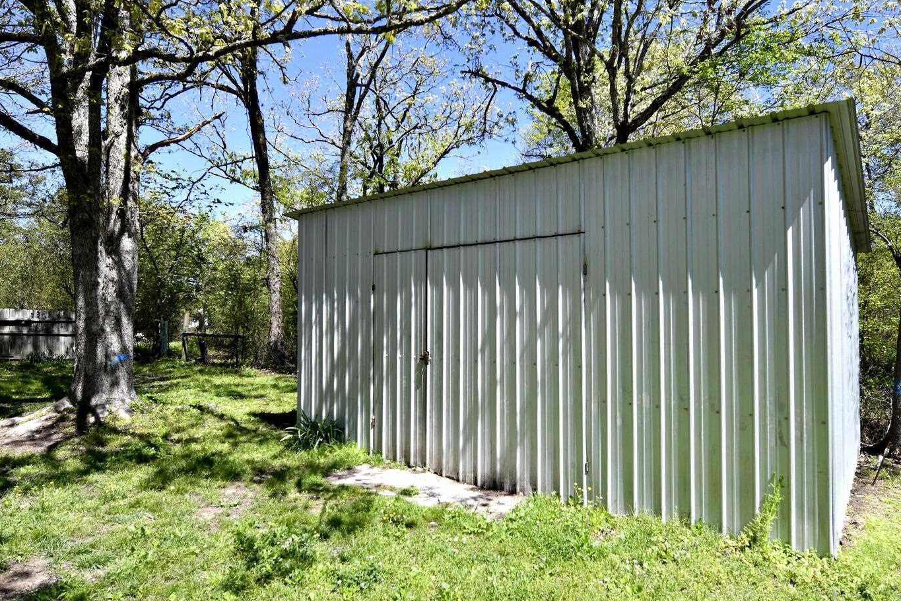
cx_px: 489
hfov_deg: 81.0
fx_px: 526
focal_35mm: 21
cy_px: 307
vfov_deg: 59.5
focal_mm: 14
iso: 64
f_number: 5.6
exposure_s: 1/125
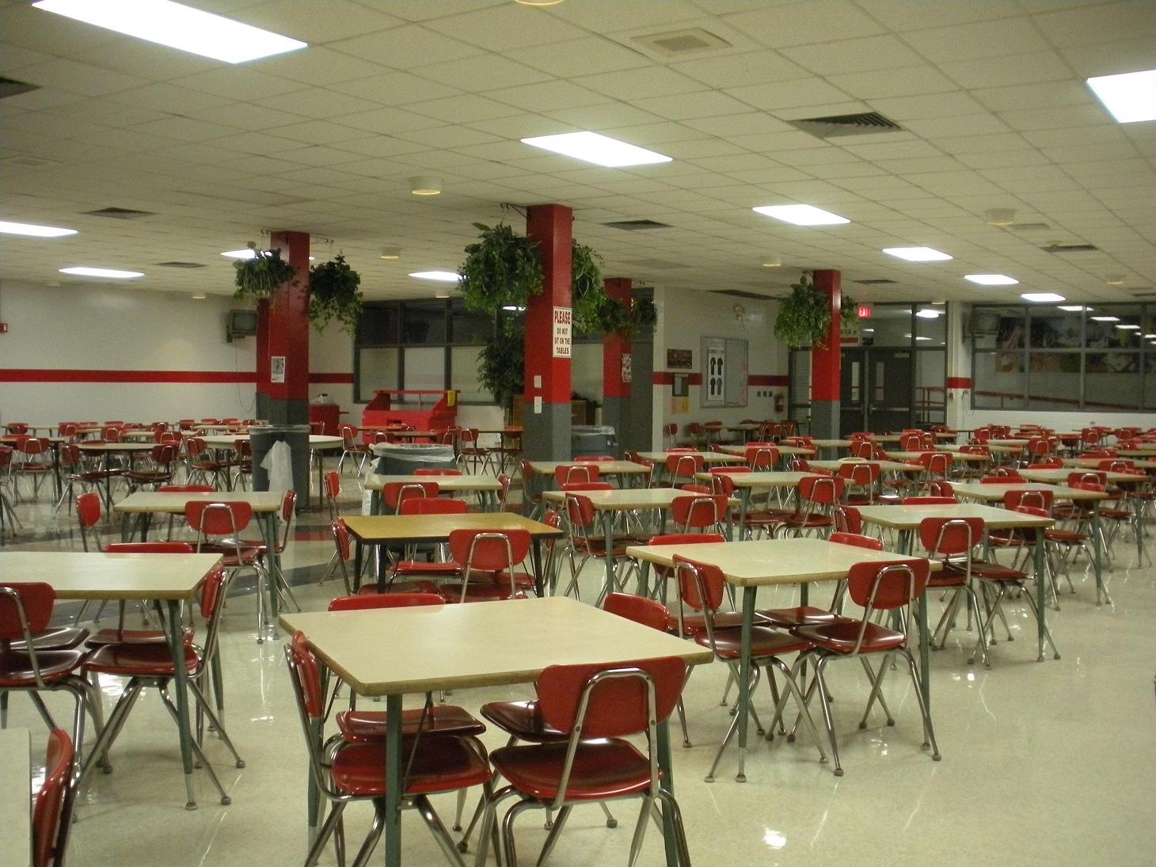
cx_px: 578
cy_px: 434
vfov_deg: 40.7
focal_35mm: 35
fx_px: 1169
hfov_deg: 52.6
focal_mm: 6.3
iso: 400
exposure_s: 1/36
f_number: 3.5
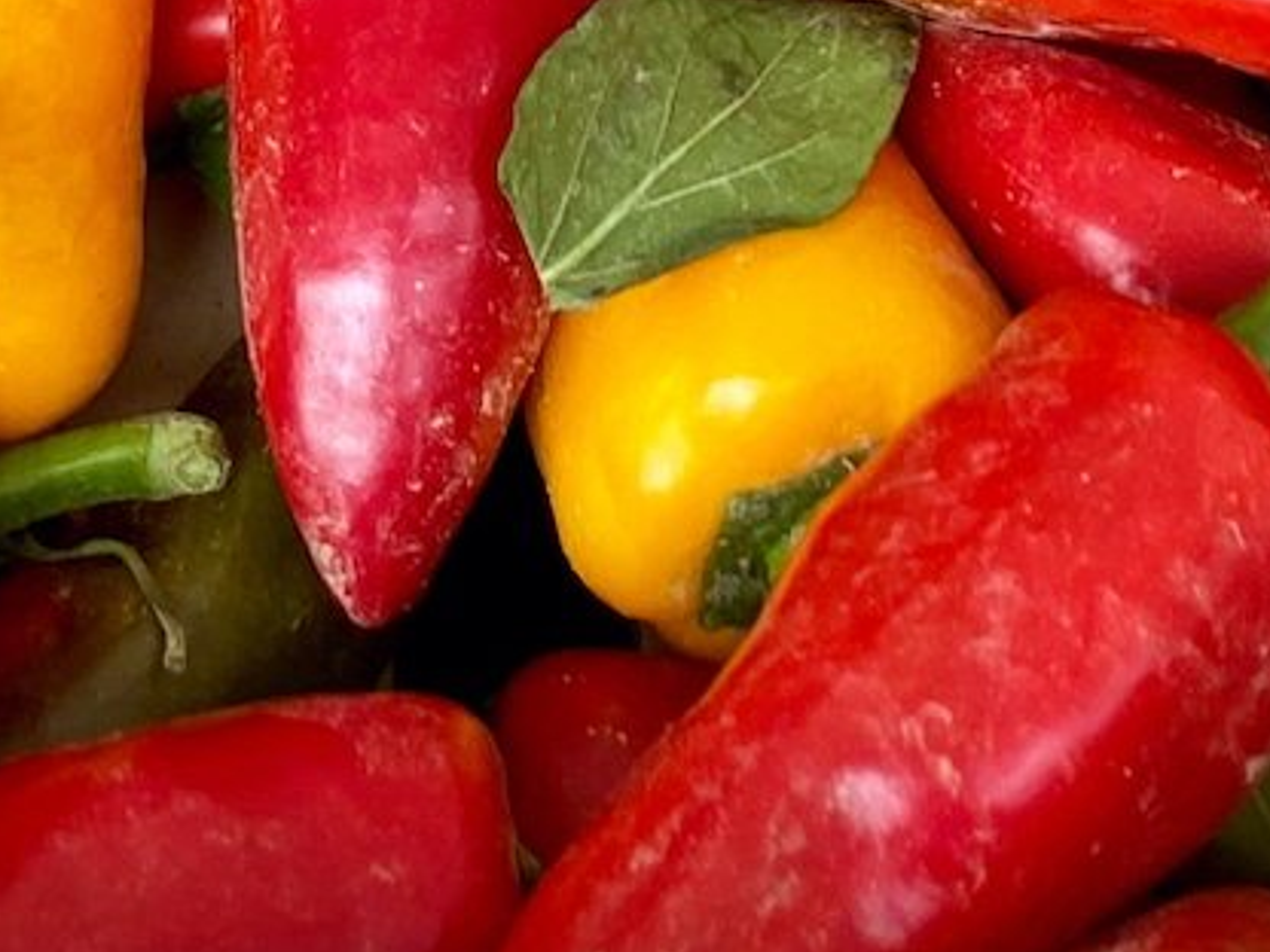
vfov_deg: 10.0
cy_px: -1504
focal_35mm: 125
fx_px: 4586
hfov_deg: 15.6
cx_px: 165
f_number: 1.8
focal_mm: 4.25
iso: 32
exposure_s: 1/122
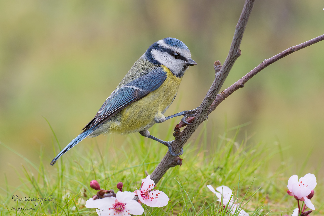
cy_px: 108
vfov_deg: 5.1
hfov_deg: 7.6
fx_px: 2430
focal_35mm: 270
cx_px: 162
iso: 640
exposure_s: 1/160
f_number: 11
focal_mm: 180
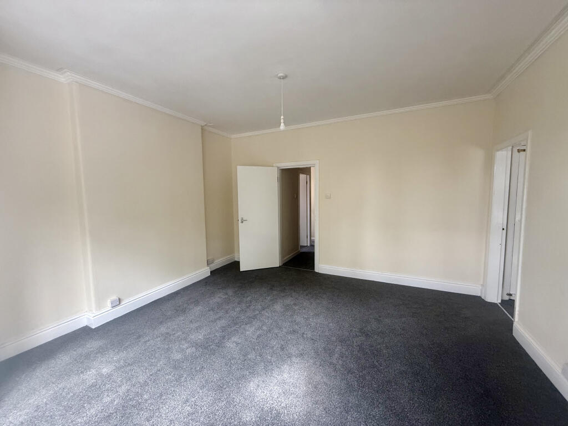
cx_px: 284
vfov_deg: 85.7
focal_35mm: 14
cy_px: 213
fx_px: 230
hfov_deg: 102.1
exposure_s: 1/99
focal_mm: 2.22
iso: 250
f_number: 2.2
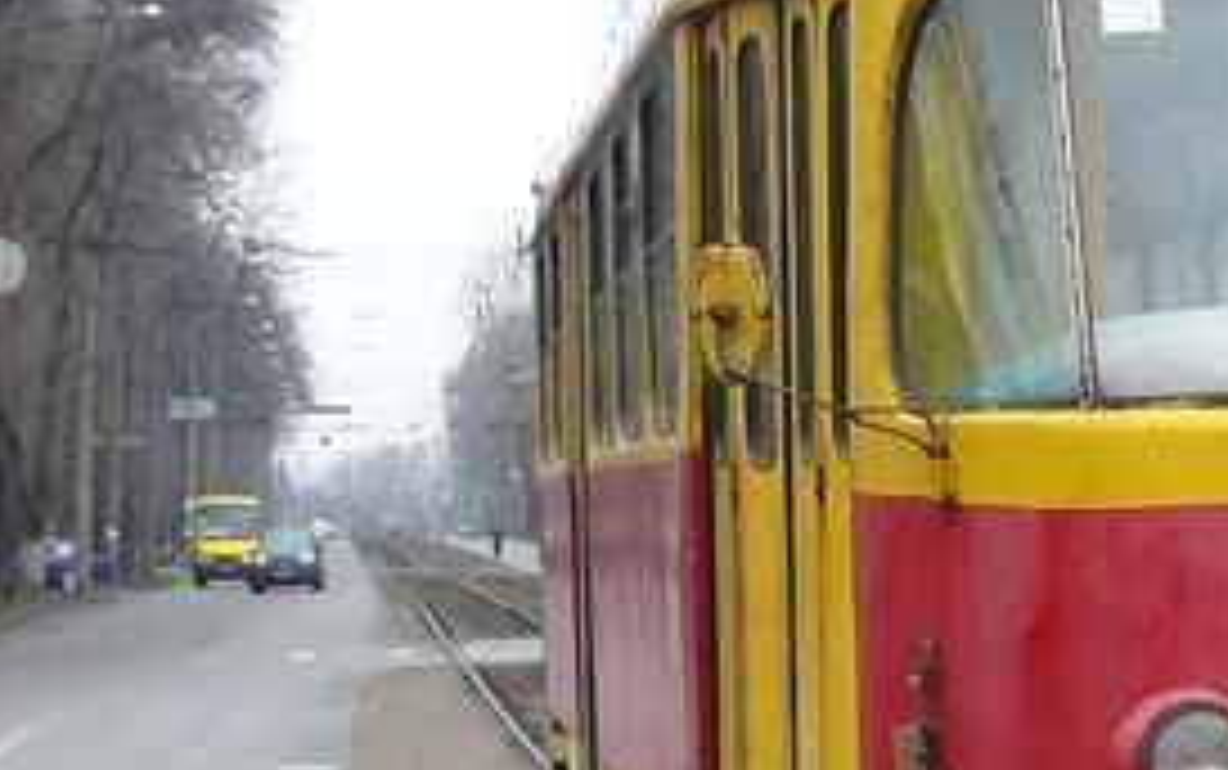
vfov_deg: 9.1
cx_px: 1250
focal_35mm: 143
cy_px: -45
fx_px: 4789
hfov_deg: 14.4
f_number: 2.8
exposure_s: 1/200
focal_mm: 6
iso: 200
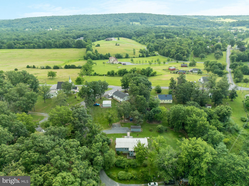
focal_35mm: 24
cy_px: 93
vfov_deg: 56.8
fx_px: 173
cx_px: 124
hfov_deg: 71.6
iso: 300
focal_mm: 12.29
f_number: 2.8
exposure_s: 1/240
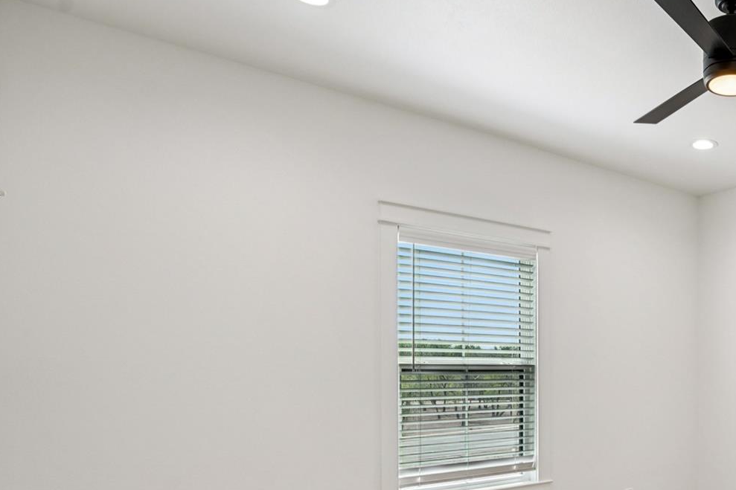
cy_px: 380
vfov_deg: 43.2
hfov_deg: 52.6
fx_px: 593
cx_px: 711
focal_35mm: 29
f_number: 8
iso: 400
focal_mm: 14
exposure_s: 1/50
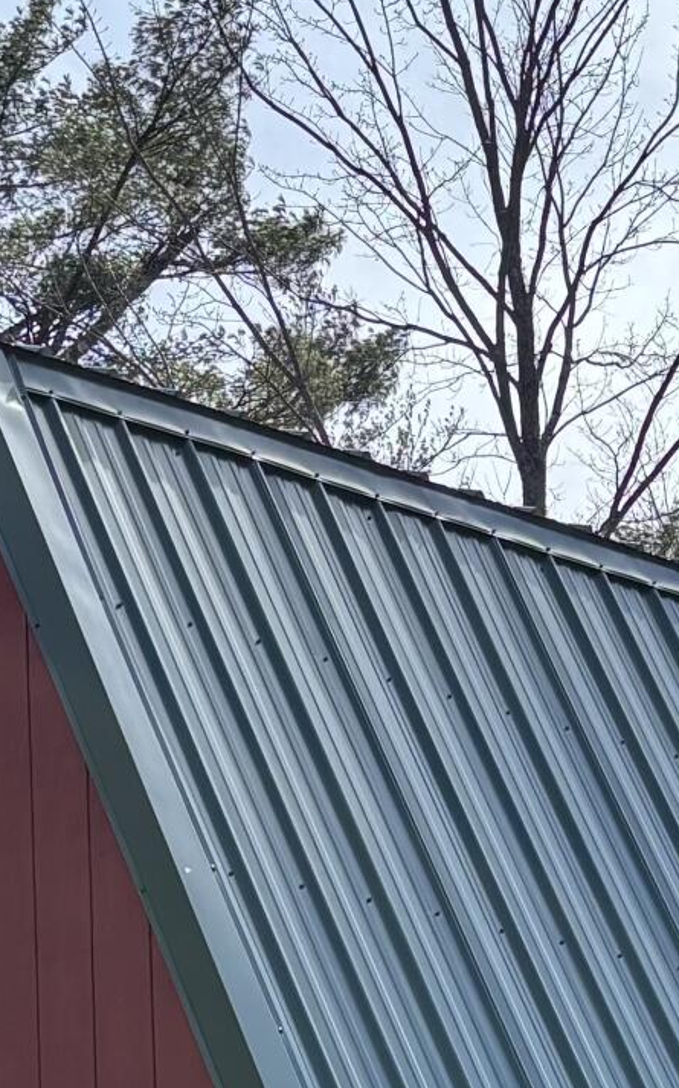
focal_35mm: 116
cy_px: 1357
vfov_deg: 17.1
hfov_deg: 11.2
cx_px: 157
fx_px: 3438
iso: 50
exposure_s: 1/1642
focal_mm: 5.96
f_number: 1.6
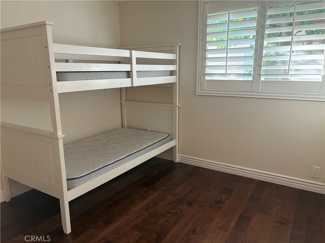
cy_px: 122
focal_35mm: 26
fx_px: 244
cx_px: 162
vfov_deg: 53.1
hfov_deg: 67.3
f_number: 1.6
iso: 500
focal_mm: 5.96
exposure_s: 1/60
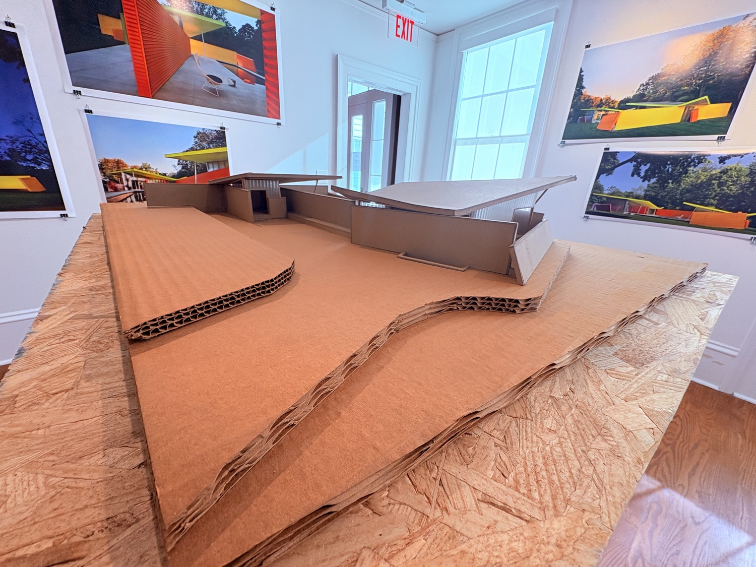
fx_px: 306
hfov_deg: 102.1
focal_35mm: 14
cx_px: 378
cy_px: 284
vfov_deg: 85.7
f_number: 2.2
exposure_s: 1/135
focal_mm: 2.22
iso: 100
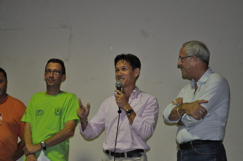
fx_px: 556
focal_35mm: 82
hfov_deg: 24.6
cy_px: 80
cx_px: 122
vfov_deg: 16.5
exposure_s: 1/30
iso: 800
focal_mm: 55
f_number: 5.6
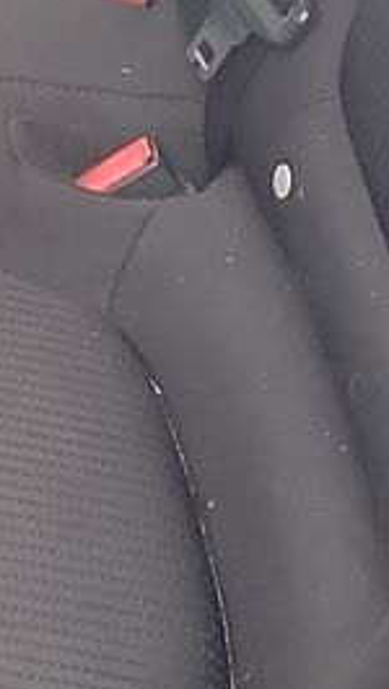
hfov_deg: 7.5
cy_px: -104
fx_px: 2873
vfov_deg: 13.4
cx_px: -314
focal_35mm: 157
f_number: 1.8
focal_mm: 6.7
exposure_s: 1/59
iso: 371
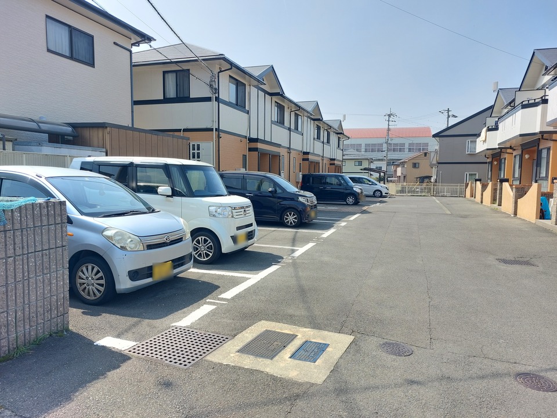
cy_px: 209
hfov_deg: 71.6
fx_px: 386
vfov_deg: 56.8
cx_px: 278
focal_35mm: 24
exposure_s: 1/313
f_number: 1.8
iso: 25
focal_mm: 5.23
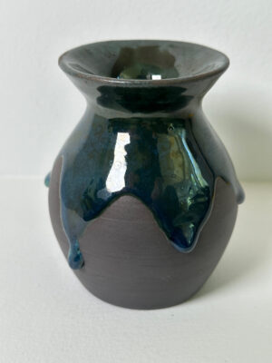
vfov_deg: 39.7
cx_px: 136
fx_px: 503
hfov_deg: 30.3
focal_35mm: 48
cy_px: 182
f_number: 1.78
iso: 80
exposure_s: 1/86
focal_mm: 6.86
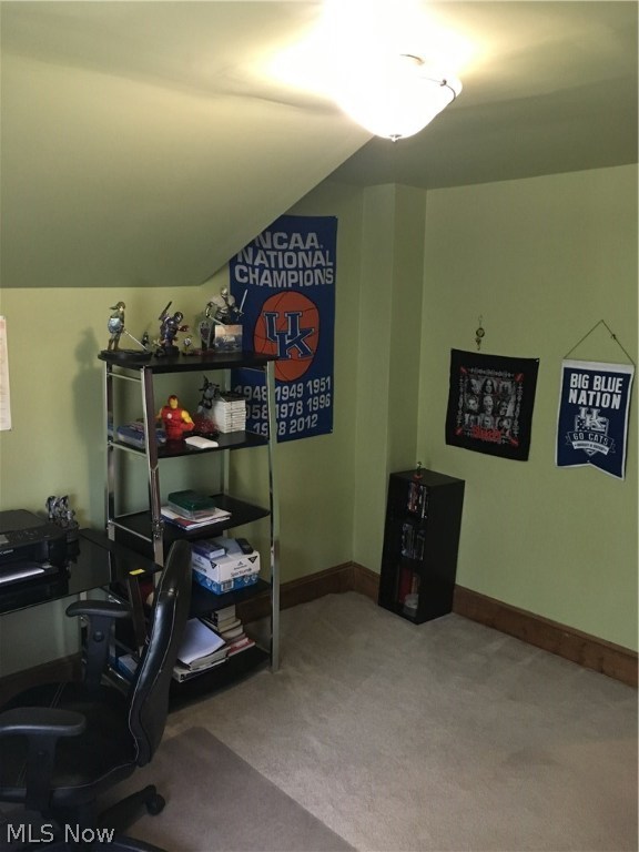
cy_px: 426
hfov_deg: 48.2
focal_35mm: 29
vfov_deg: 61.7
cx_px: 320
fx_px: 714
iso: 200
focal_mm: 4.15
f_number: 2.2
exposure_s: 1/20
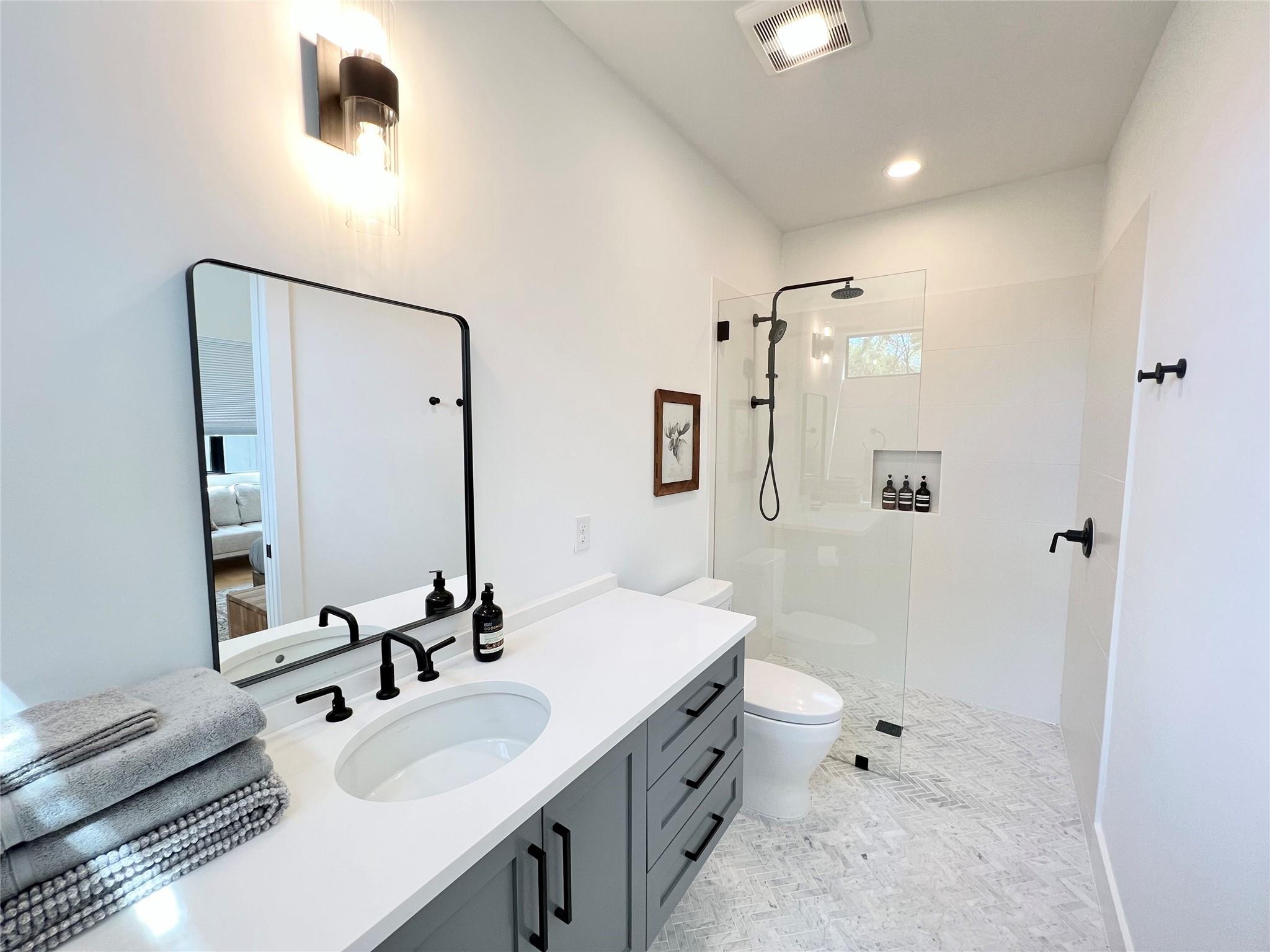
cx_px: 635
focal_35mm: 13
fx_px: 477
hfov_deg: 106.2
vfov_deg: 89.9
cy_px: 476
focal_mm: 1.57
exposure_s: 1/120
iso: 200
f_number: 1.8
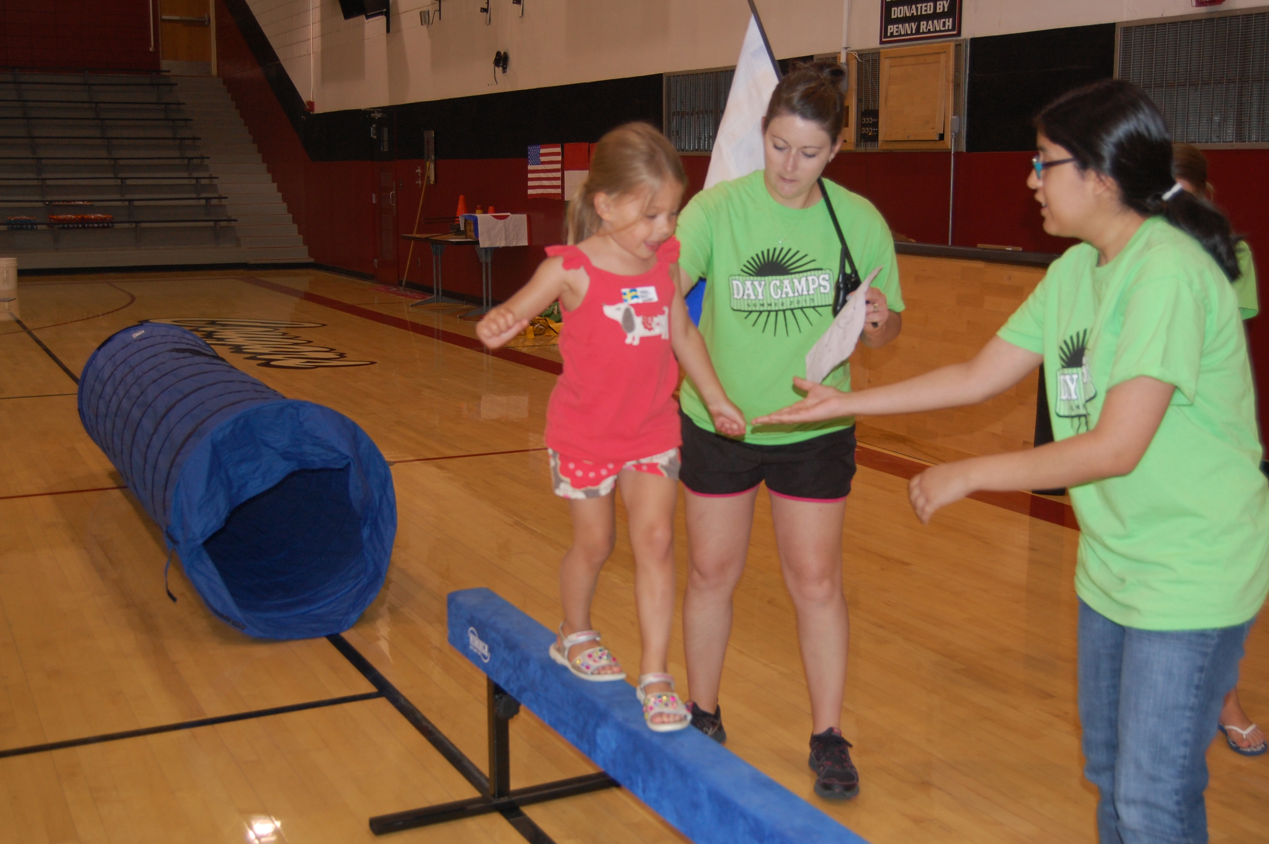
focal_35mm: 39
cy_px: 422
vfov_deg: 34.1
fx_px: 1374
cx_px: 634
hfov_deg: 49.6
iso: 400
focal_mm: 26
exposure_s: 1/60
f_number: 4.2
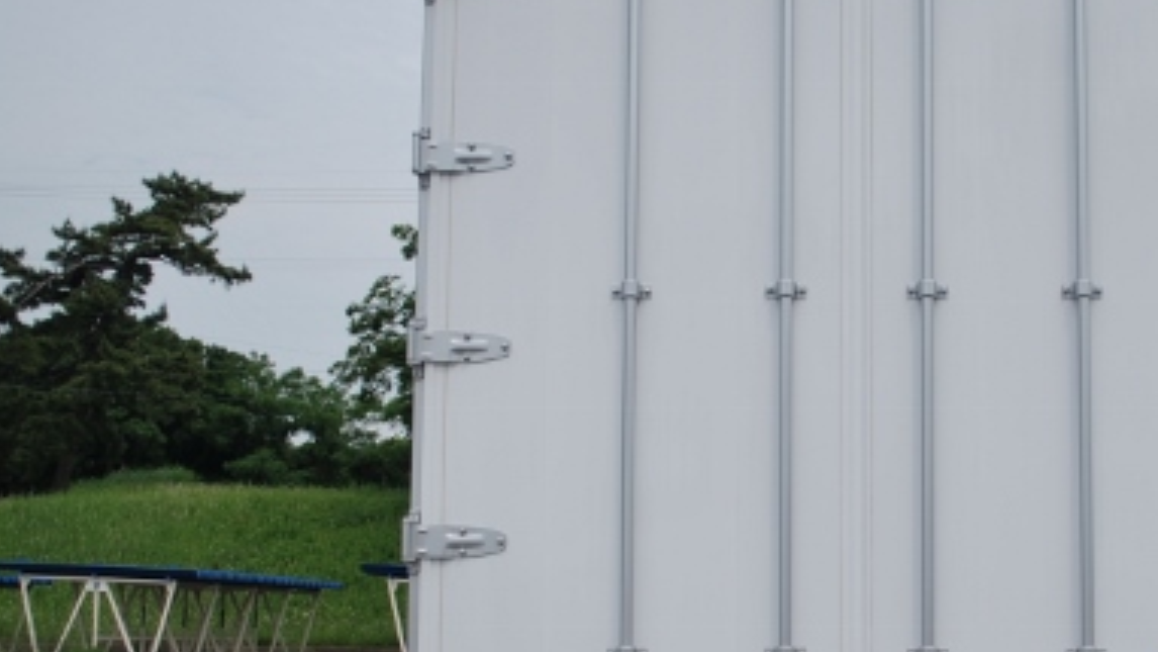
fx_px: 1781
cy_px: 461
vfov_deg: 20.6
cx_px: 849
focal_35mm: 58
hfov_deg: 35.3
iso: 100
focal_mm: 22
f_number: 4
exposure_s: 1/1000
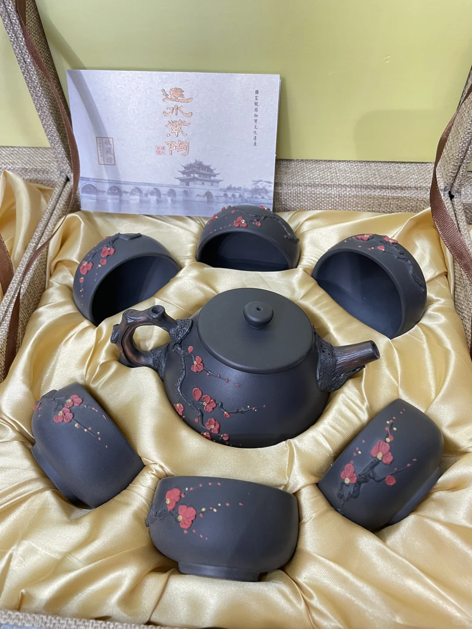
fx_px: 473
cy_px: 314
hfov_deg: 53.1
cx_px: 236
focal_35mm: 26
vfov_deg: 67.3
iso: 320
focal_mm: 4.2
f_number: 1.6
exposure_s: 1/60
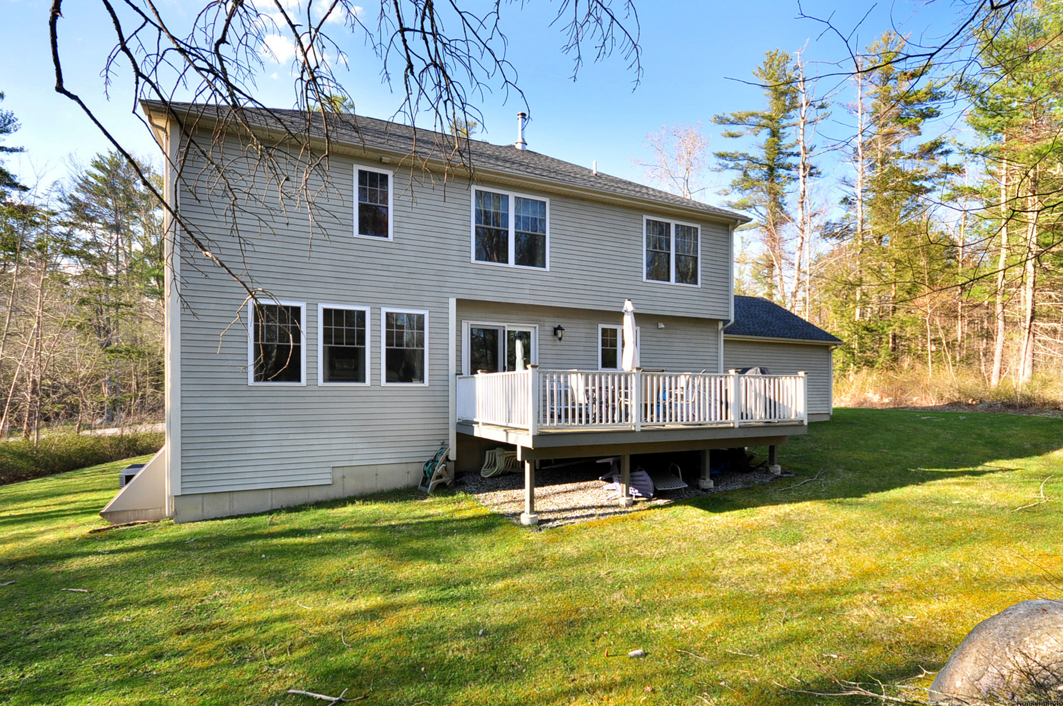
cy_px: 353
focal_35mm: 15
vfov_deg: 77.2
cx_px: 532
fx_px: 442
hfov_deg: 100.5
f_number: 7.1
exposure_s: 1/160
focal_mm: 10
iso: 320
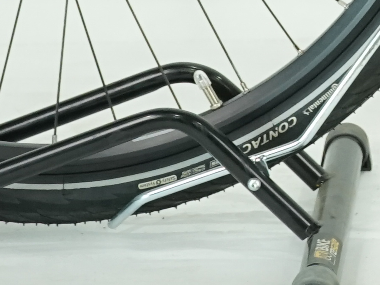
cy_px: -521
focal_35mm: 353
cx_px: 780
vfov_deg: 4.1
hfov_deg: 5.5
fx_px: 3875
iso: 1600
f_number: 5.6
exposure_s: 1/200
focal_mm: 55
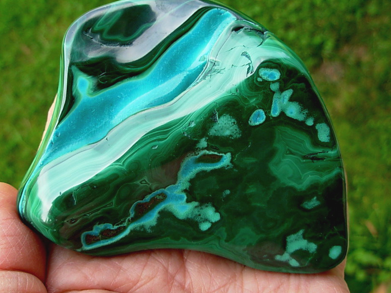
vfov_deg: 34.3
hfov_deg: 44.8
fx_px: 475
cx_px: 193
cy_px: 133
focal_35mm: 42
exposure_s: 1/176
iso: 50
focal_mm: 6.3
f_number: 2.9
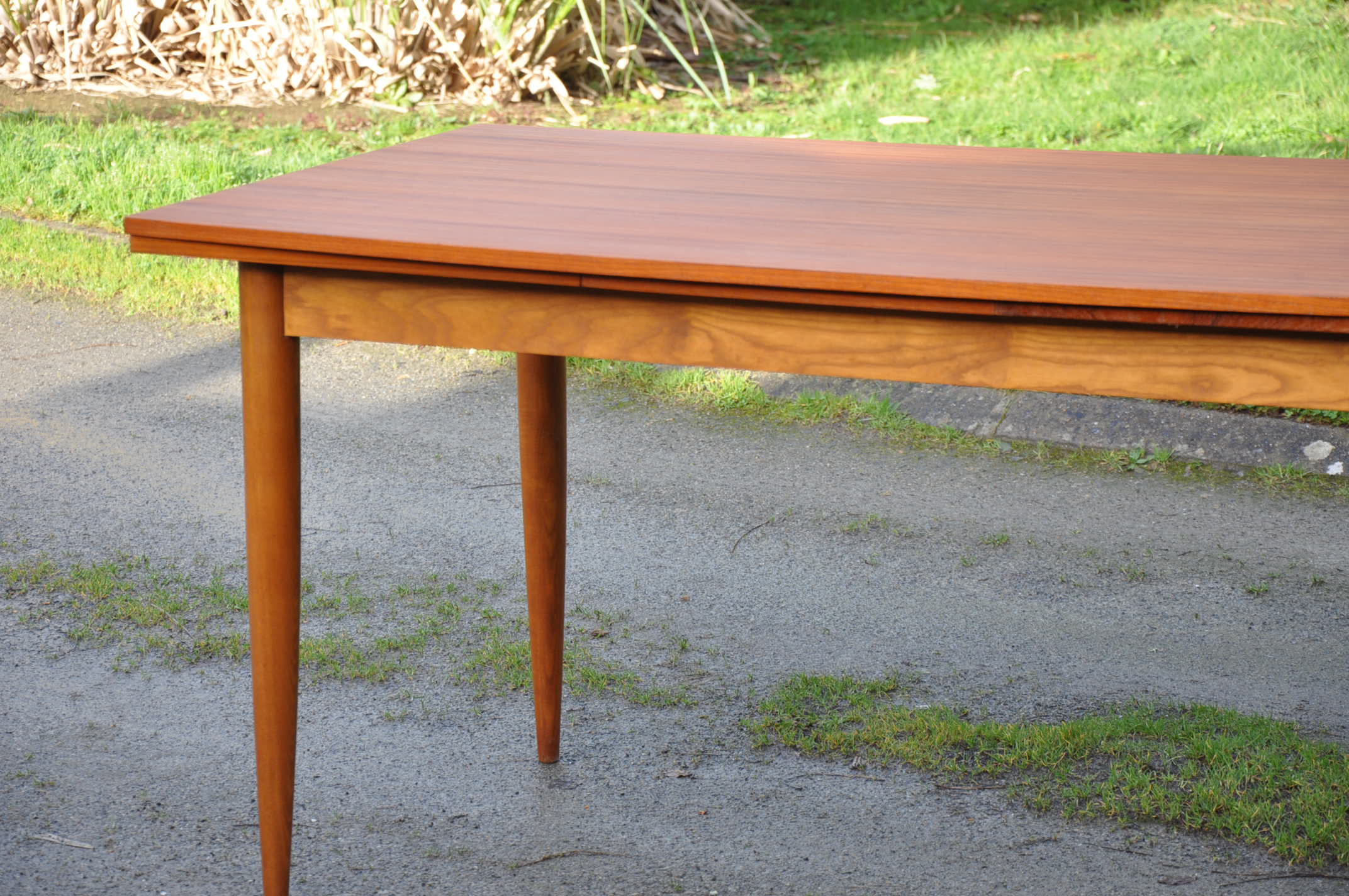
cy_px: 448
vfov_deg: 9.9
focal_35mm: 138
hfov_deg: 14.9
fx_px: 5165
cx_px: 674
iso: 500
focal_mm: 92
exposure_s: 1/250
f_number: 8
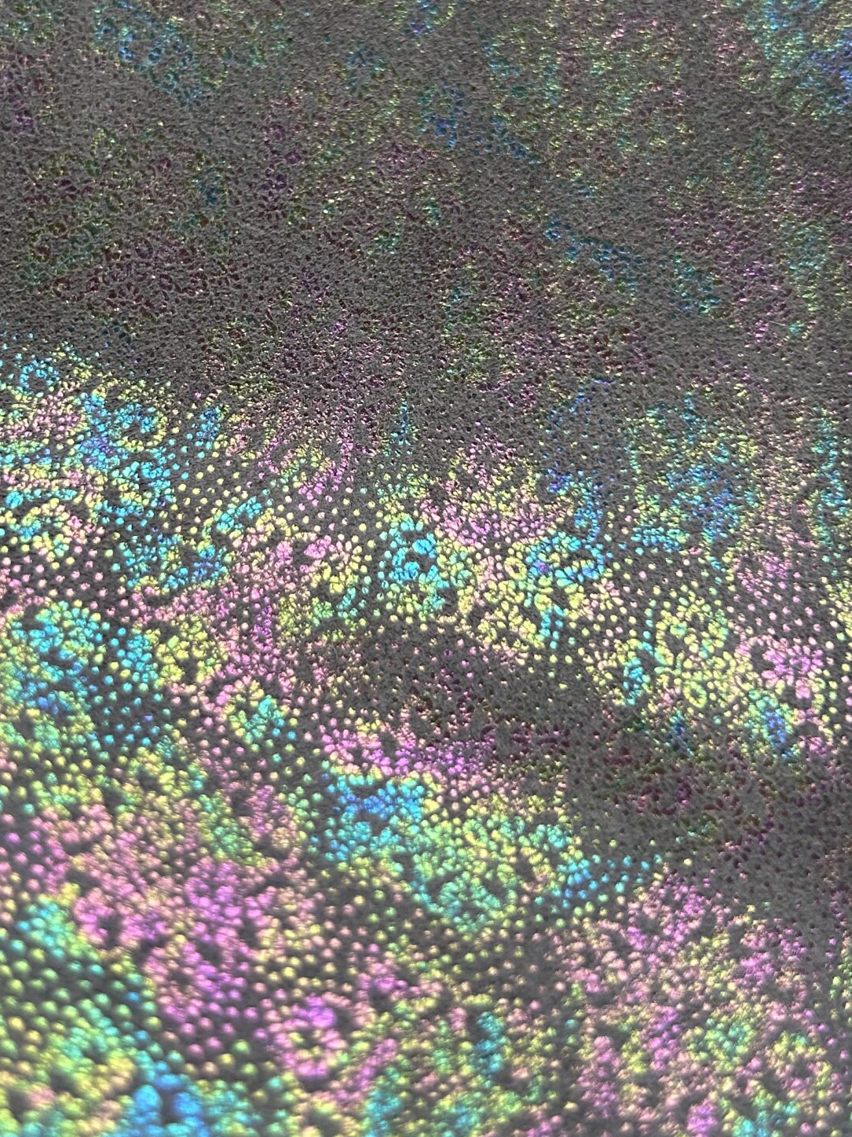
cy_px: 335
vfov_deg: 40.5
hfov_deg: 31.5
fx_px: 1510
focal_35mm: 46
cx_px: 360
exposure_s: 1/121
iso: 50
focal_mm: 5.7
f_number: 1.5
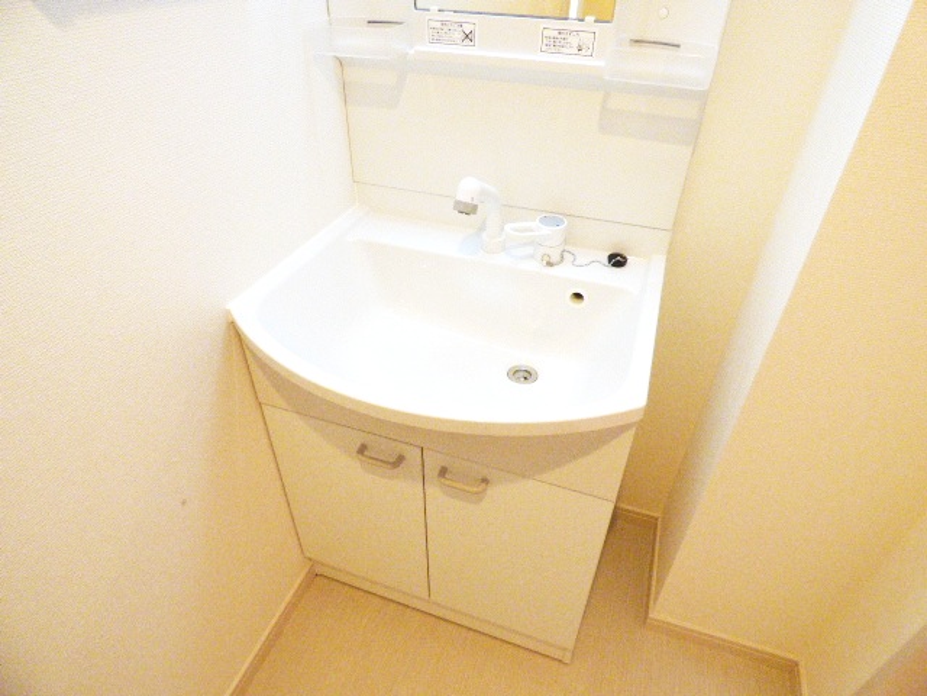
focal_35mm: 20
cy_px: 348
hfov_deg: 81.7
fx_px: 536
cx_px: 464
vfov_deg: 66.0
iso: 320
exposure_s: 1/60
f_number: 2.8
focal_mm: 3.58
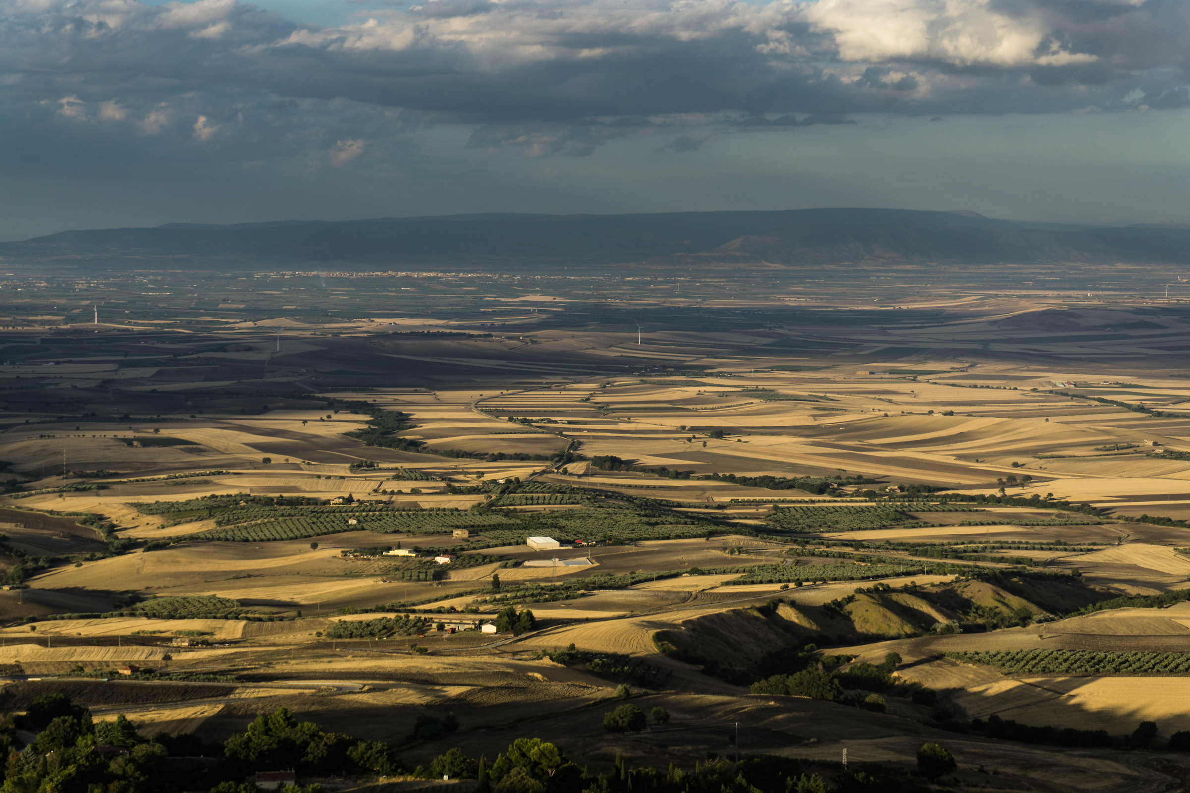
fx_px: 2479
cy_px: 396
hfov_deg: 27.0
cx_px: 595
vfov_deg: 18.2
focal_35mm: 75
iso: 100
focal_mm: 50
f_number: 6.3
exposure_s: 1/200
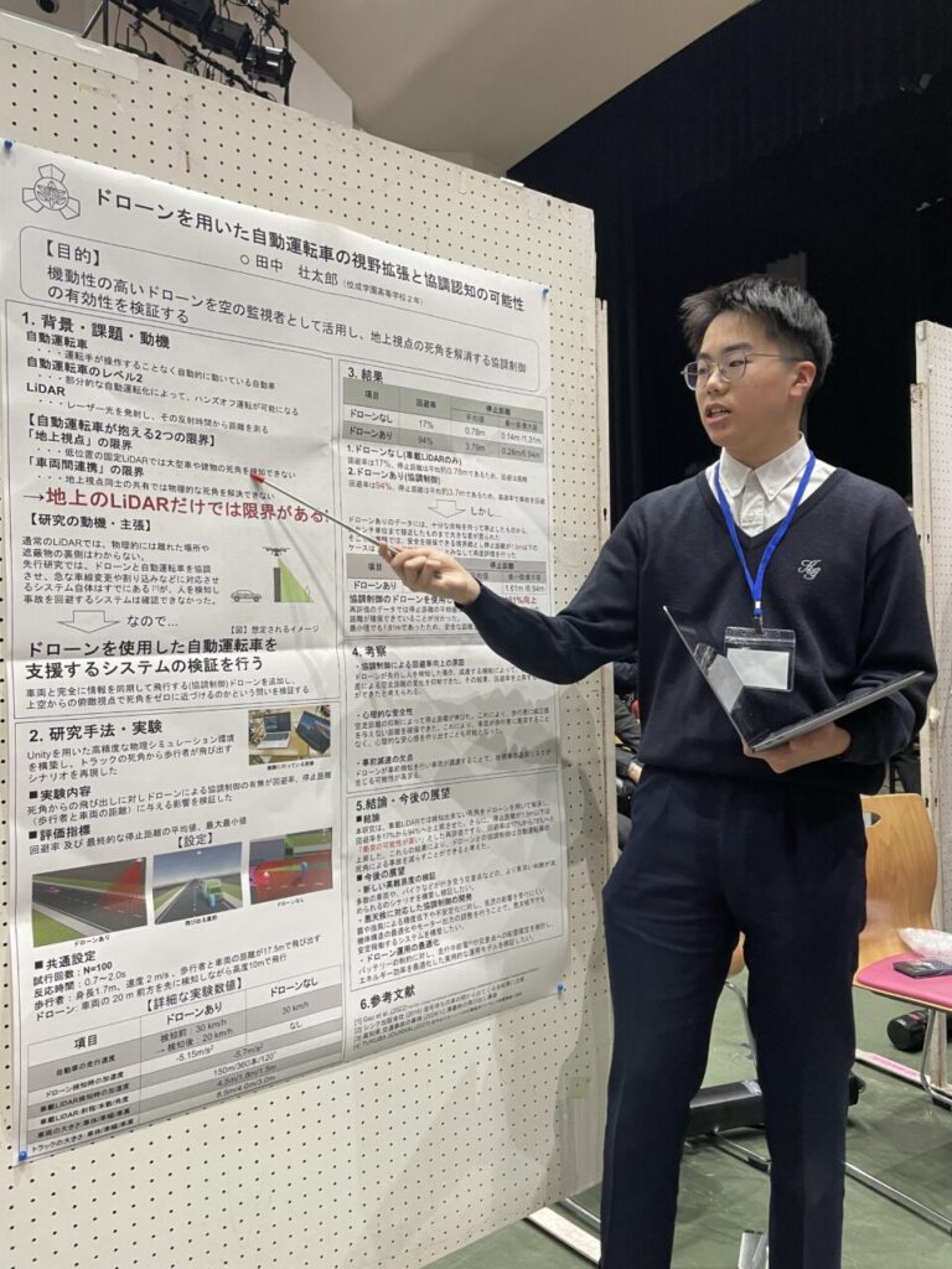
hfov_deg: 53.1
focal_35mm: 26
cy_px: 634
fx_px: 953
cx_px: 476
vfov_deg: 67.3
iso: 125
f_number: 1.6
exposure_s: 1/60
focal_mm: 4.2
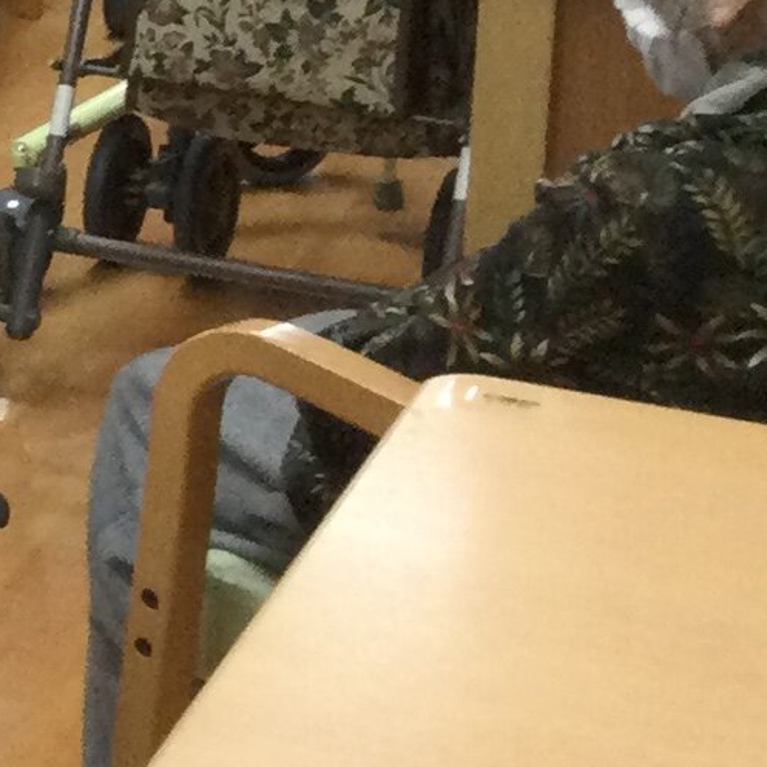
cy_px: -415
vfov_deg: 9.4
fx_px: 4512
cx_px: -1574
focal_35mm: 180
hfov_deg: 8.2
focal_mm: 3.3
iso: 50
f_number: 2.4
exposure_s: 1/30
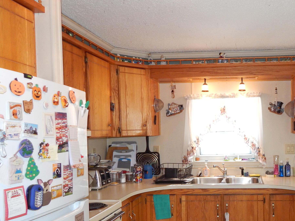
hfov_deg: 46.9
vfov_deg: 37.3
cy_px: 148
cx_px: 227
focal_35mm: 38
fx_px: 324
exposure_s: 1/30
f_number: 3
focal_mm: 4
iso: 200
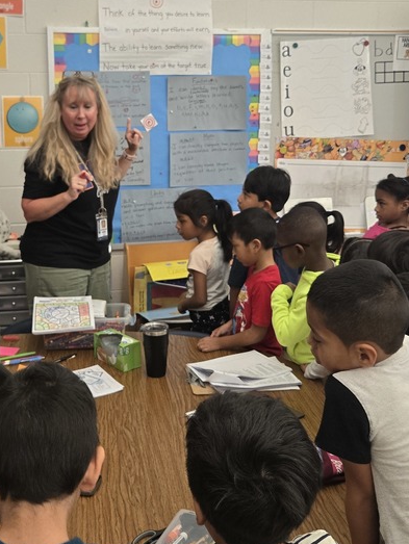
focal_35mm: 45
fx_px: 708
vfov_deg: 41.3
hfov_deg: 32.1
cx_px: 160
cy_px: 169
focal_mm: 5.4
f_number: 1.8
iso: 250
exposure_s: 1/120
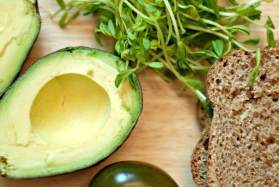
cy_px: 104
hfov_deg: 18.1
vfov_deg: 12.2
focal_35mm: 113
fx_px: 878
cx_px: 149
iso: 110
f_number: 1.4
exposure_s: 1/60
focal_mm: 50
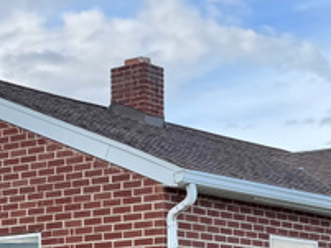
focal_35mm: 122
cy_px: 348
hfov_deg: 16.1
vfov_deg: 11.7
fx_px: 1167
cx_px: 86
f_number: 1.78
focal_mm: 6.76
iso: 80
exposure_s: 1/664
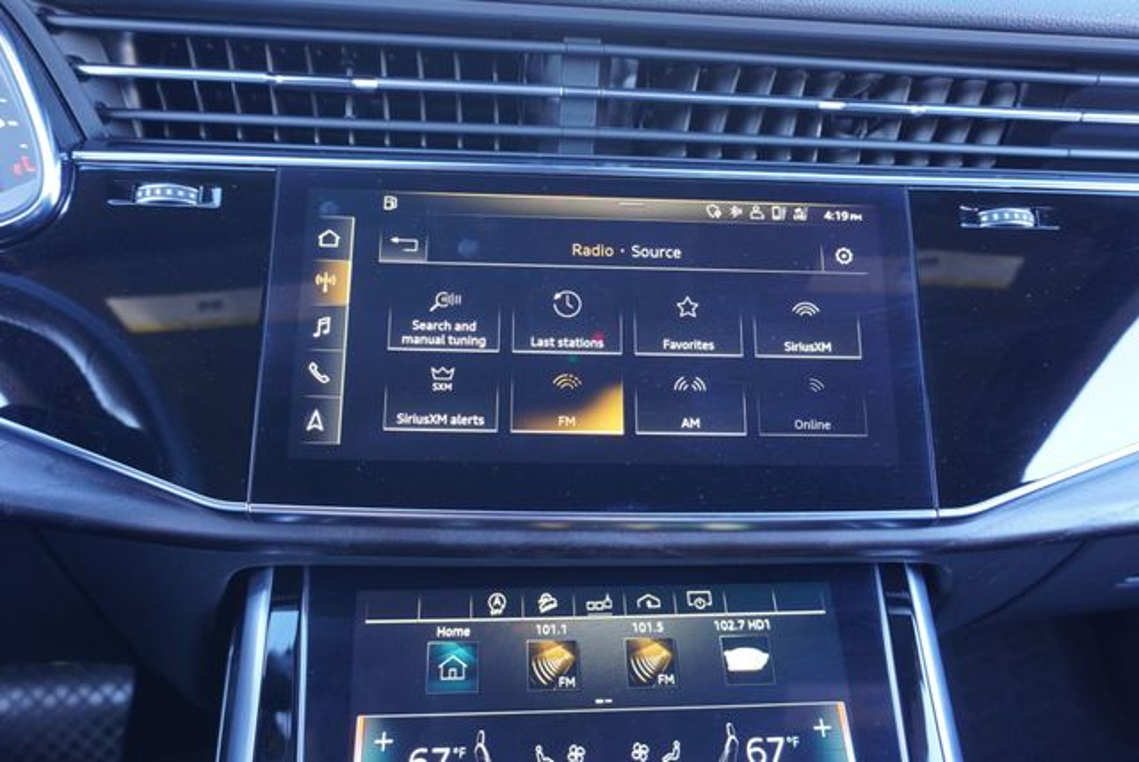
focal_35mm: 30
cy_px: 381
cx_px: 570
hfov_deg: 61.9
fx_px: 950
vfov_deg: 43.7
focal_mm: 20
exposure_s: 1/60
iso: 1250
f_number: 4
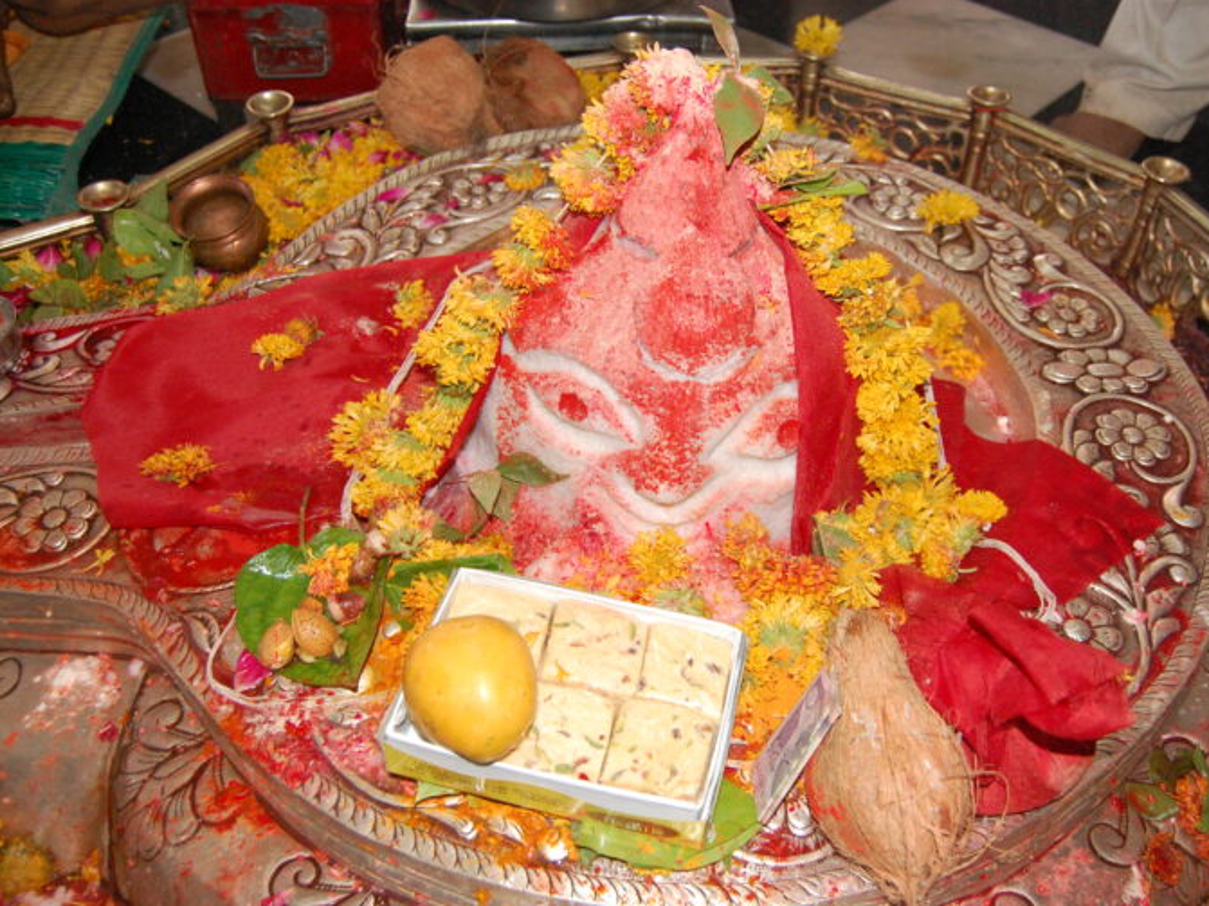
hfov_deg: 55.3
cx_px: 659
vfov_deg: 42.9
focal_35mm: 33
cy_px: 458
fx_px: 1152
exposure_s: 1/125
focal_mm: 20
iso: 1600
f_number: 5.6
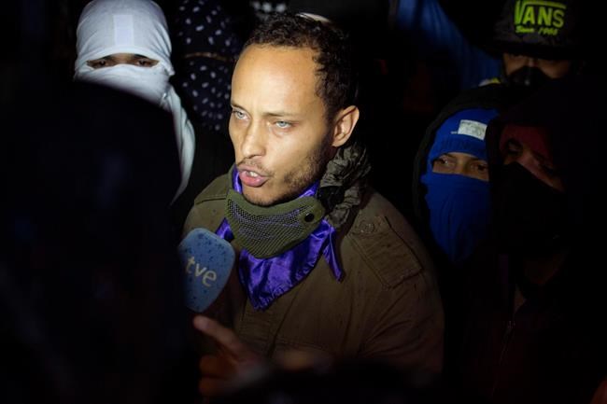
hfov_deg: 37.9
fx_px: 885
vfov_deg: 25.7
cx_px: 304
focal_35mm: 52
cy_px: 202
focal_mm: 35
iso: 1600
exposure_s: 1/640
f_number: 1.8
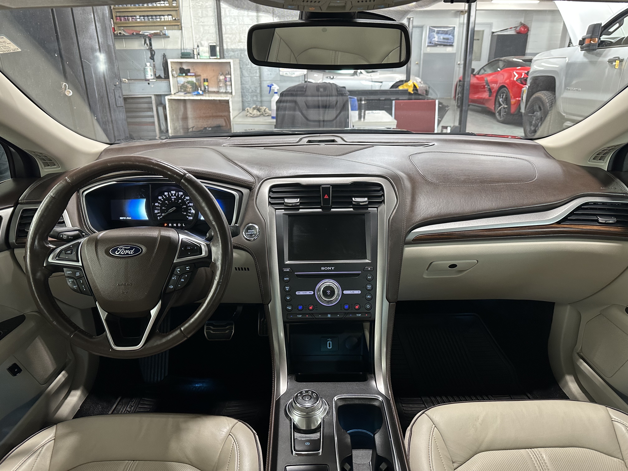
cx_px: 314
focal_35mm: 24
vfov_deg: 56.8
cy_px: 236
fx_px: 435
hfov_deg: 71.6
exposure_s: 1/60
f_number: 1.78
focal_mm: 6.86
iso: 250
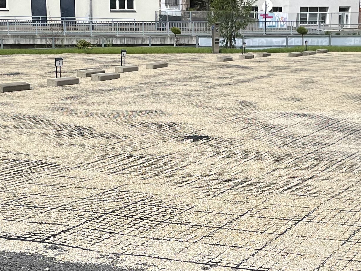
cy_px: 246
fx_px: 887
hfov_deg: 23.0
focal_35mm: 85
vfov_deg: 17.1
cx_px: 178
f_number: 1.6
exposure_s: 1/5556
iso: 32
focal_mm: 4.2
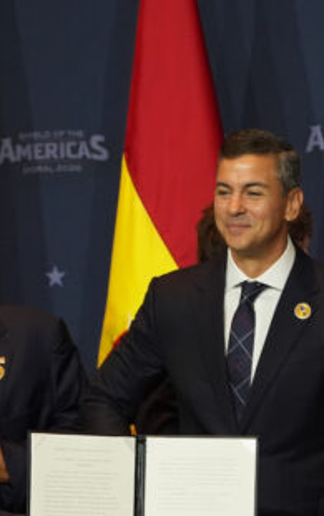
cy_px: 393
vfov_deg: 4.2
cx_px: -135
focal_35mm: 503
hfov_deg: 2.6
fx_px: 7090
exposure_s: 1/511
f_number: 4
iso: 3200
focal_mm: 200
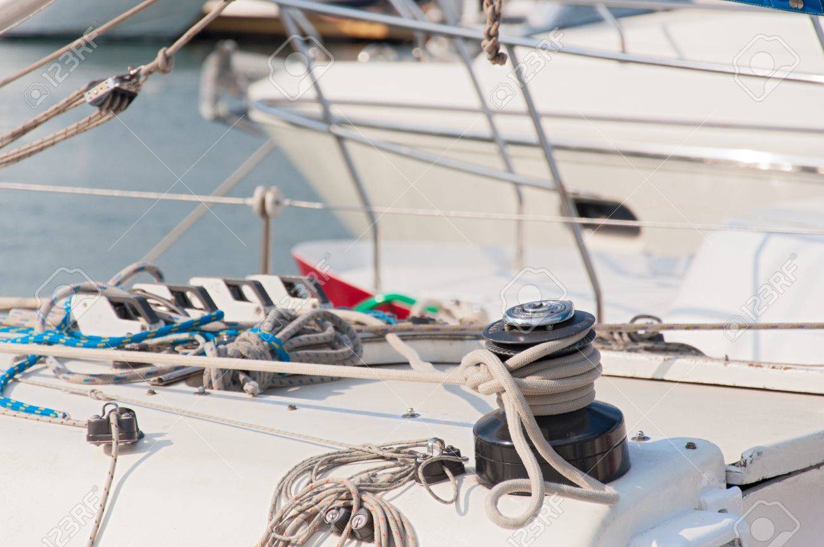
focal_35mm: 158
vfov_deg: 8.7
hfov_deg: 13.1
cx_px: 412
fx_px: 3600
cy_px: 274
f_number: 5.6
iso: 200
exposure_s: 1/2000
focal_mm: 105
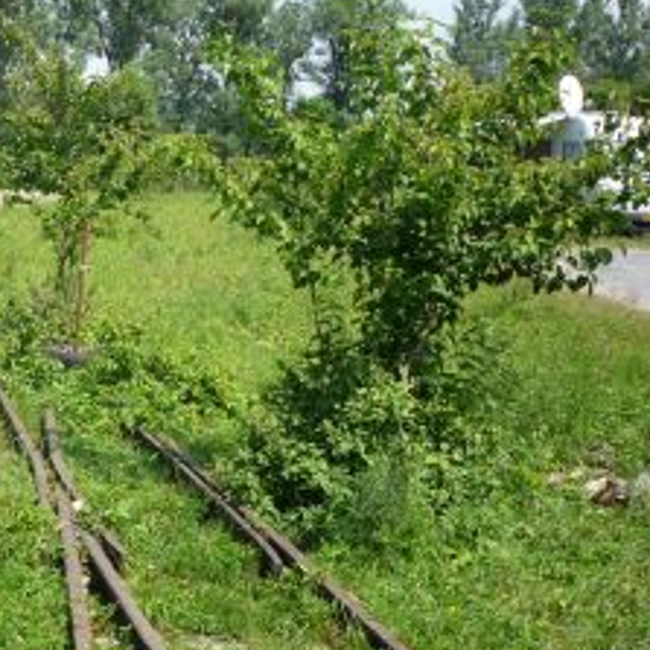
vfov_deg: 28.2
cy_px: 332
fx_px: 1296
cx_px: 6
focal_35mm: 61
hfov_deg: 26.7
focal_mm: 5.2
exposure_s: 1/400
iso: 100
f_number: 4
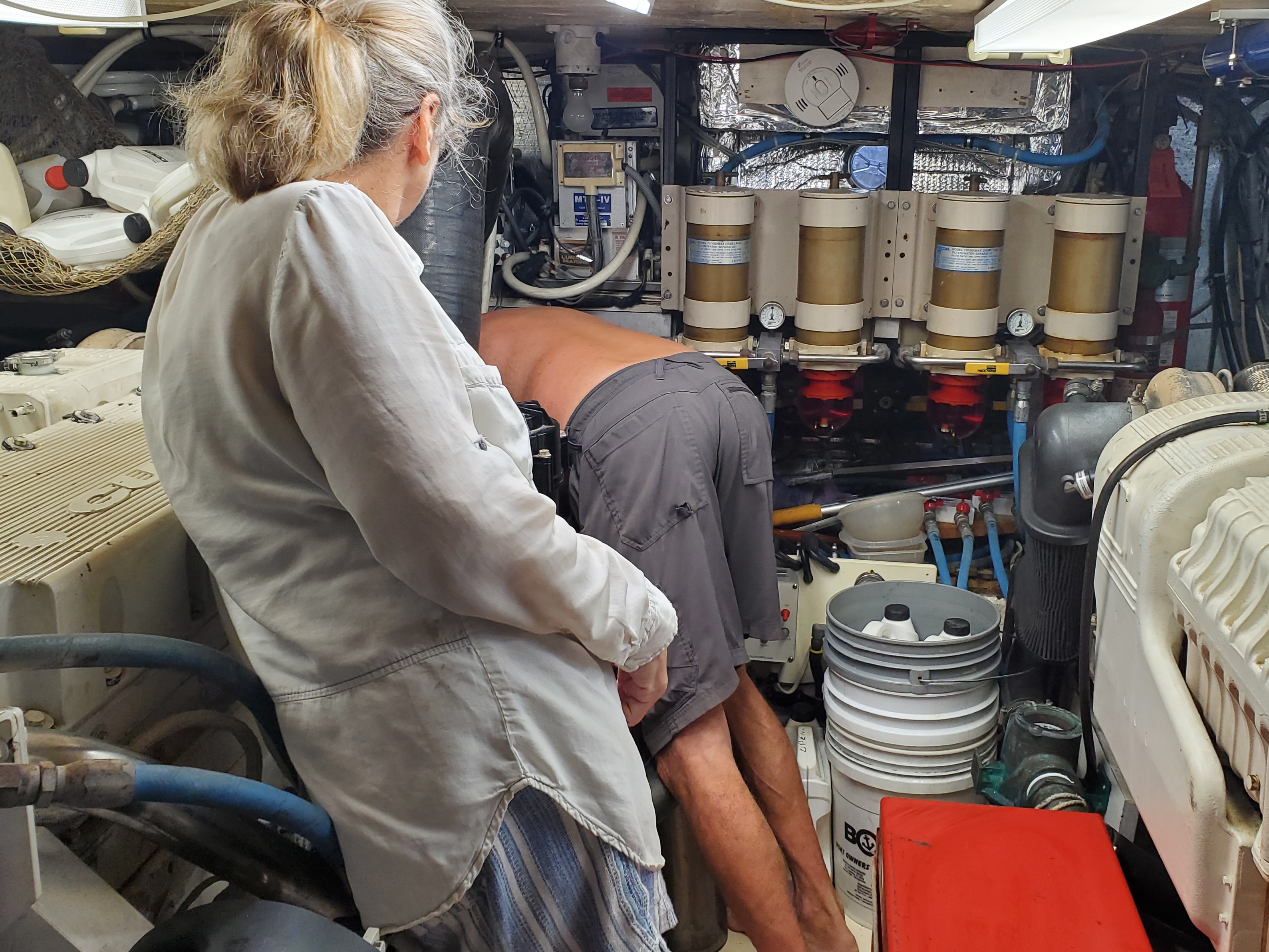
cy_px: 420
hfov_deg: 55.2
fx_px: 1210
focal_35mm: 33
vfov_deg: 42.9
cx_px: 709
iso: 160
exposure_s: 1/120
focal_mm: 4.3
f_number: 2.4
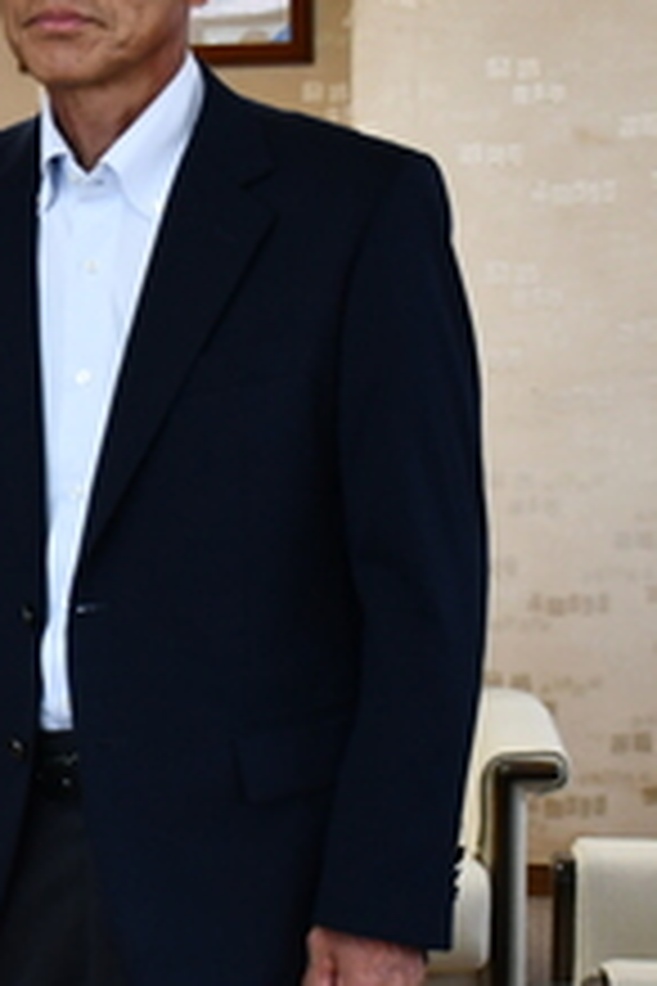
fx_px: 3285
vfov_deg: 17.0
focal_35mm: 120
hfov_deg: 11.1
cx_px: -245
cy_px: 392
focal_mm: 24
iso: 800
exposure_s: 1/200
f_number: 3.8
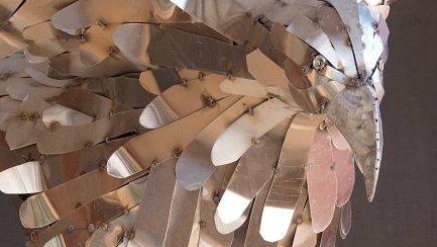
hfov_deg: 14.2
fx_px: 1750
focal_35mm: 151
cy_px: 154
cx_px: 195
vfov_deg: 8.0
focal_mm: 21.6
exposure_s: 1/100
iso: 100
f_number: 4
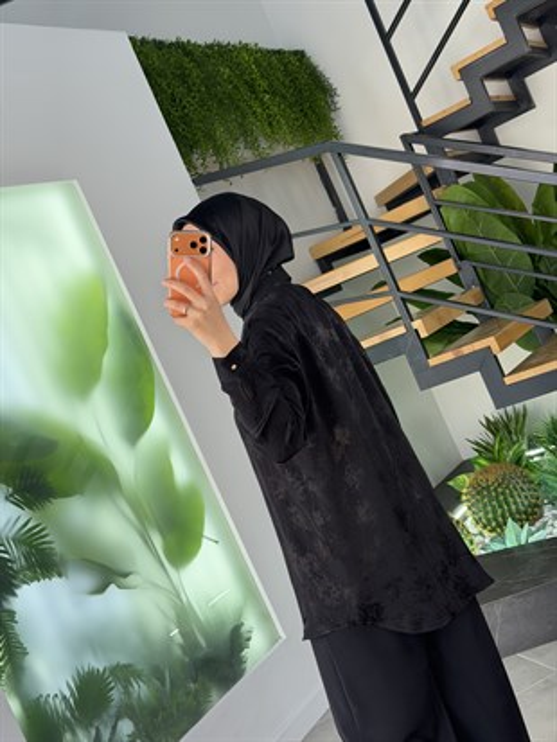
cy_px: 371
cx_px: 278
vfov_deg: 39.6
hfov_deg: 30.3
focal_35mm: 48
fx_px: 1029
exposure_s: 1/169
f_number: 1.78
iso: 100
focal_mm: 6.76
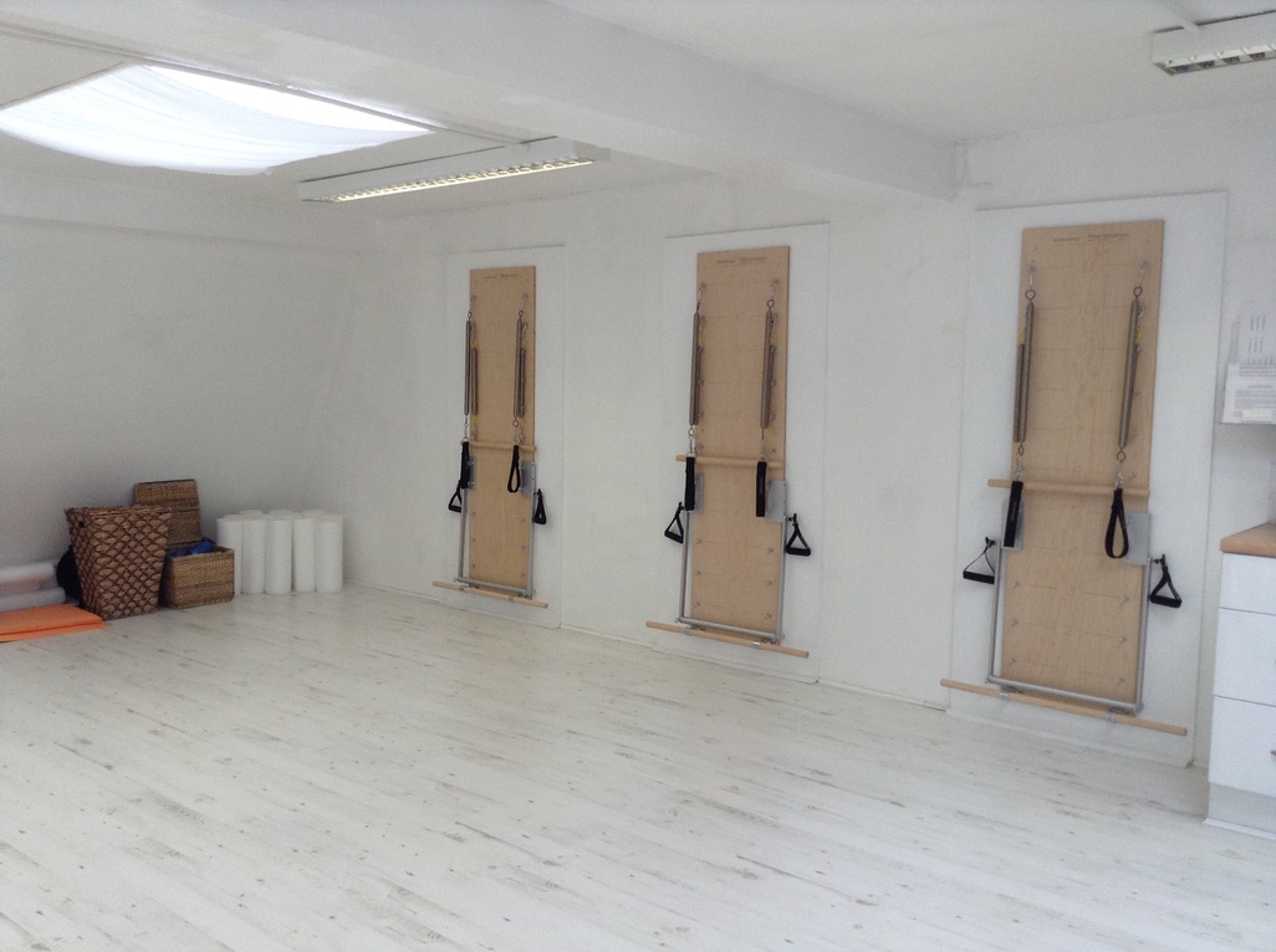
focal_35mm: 33
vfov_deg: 42.8
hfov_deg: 55.4
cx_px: 638
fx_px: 1214
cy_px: 476
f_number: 2.4
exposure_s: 1/100
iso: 50
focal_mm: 3.3
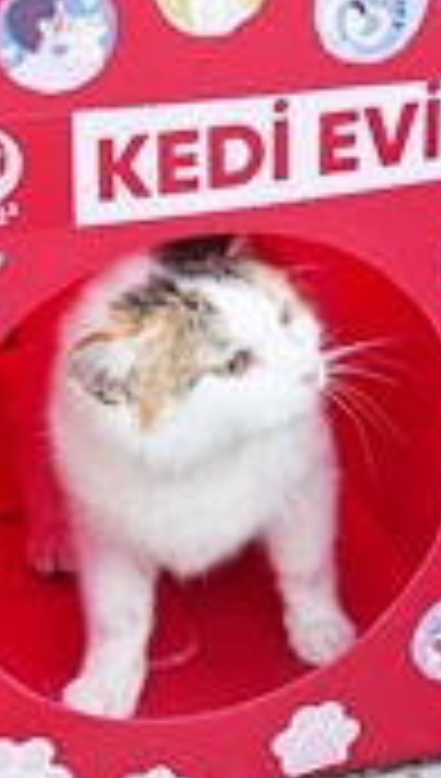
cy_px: 380
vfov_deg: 14.8
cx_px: 518
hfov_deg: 8.3
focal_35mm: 145
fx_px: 2998
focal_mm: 24
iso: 200
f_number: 4
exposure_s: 1/160
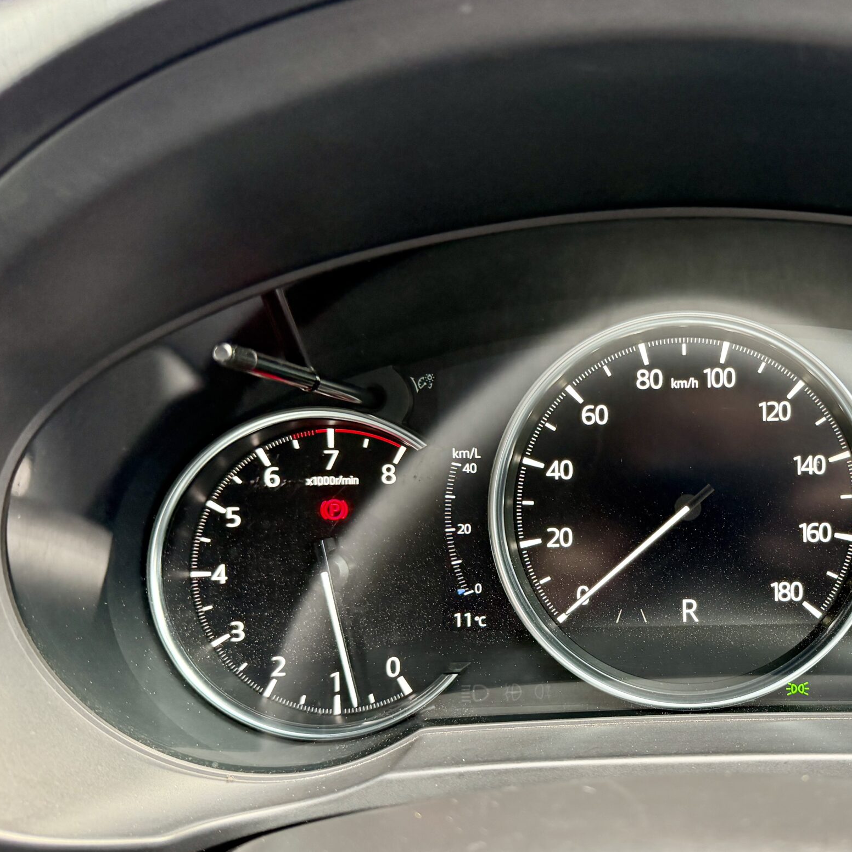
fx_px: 975
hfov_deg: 45.1
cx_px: 671
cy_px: 505
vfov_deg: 47.0
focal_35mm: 35
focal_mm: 6.76
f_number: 1.78
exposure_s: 1/79
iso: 200
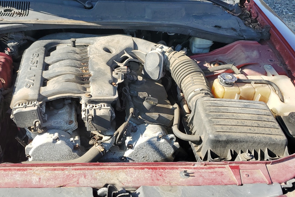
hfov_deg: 46.7
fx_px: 336
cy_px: 77
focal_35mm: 41
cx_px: 99
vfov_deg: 32.5
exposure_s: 1/833
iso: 50
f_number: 1.5
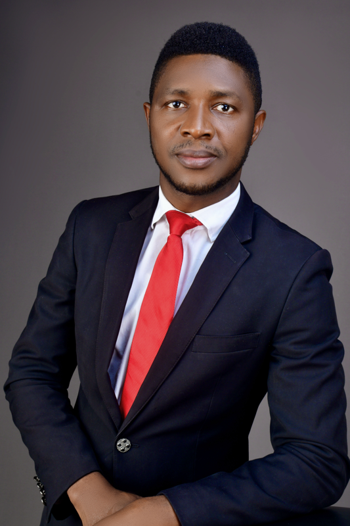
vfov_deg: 38.2
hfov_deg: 26.0
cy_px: 263
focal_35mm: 52
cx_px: 175
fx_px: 759
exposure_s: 1/160
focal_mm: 35
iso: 160
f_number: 9
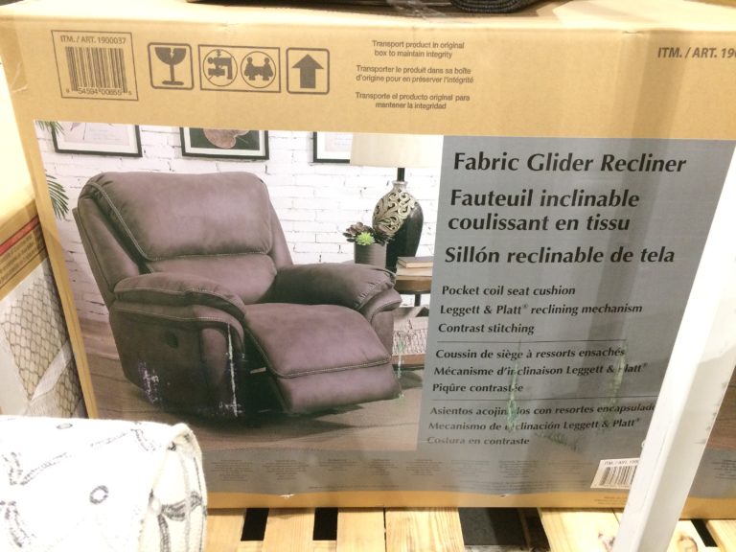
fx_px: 617
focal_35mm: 29
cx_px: 368
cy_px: 276
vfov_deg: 48.2
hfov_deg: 61.7
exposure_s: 1/30
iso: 160
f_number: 2.2
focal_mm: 4.15
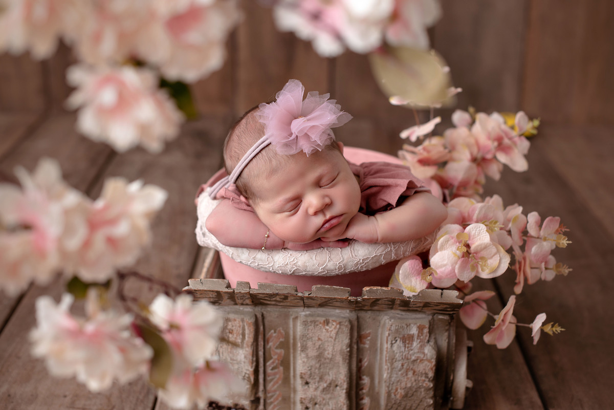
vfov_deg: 27.0
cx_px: 307
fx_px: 853
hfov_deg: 39.6
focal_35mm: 50
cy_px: 205
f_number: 3.2
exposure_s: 1/100
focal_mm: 50
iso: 100
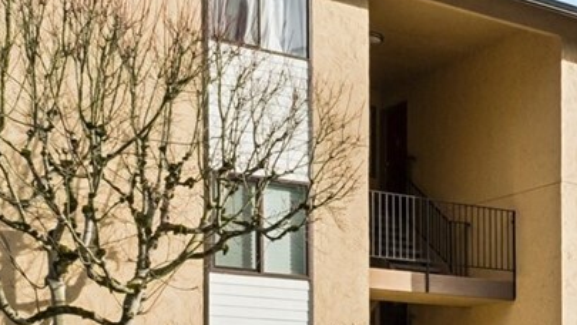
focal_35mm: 79
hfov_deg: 23.7
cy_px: 418
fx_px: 1209
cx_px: 750
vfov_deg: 14.7
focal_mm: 12
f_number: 9
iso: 250
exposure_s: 1/200
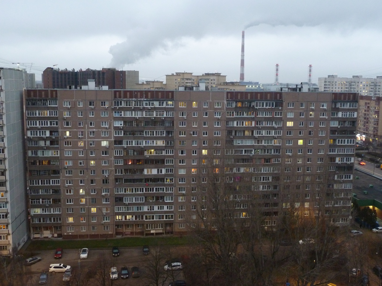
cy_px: 143
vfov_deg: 40.7
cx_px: 191
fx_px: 386
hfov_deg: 52.6
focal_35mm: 35
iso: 400
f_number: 3.5
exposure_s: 1/4
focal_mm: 5.7
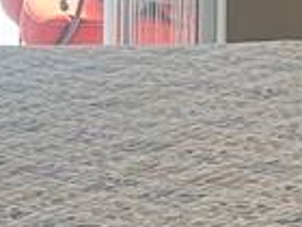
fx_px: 1658
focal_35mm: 190
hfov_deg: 10.1
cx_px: -136
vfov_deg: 7.8
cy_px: -19
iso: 125
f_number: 1.6
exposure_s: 1/58
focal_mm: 4.2
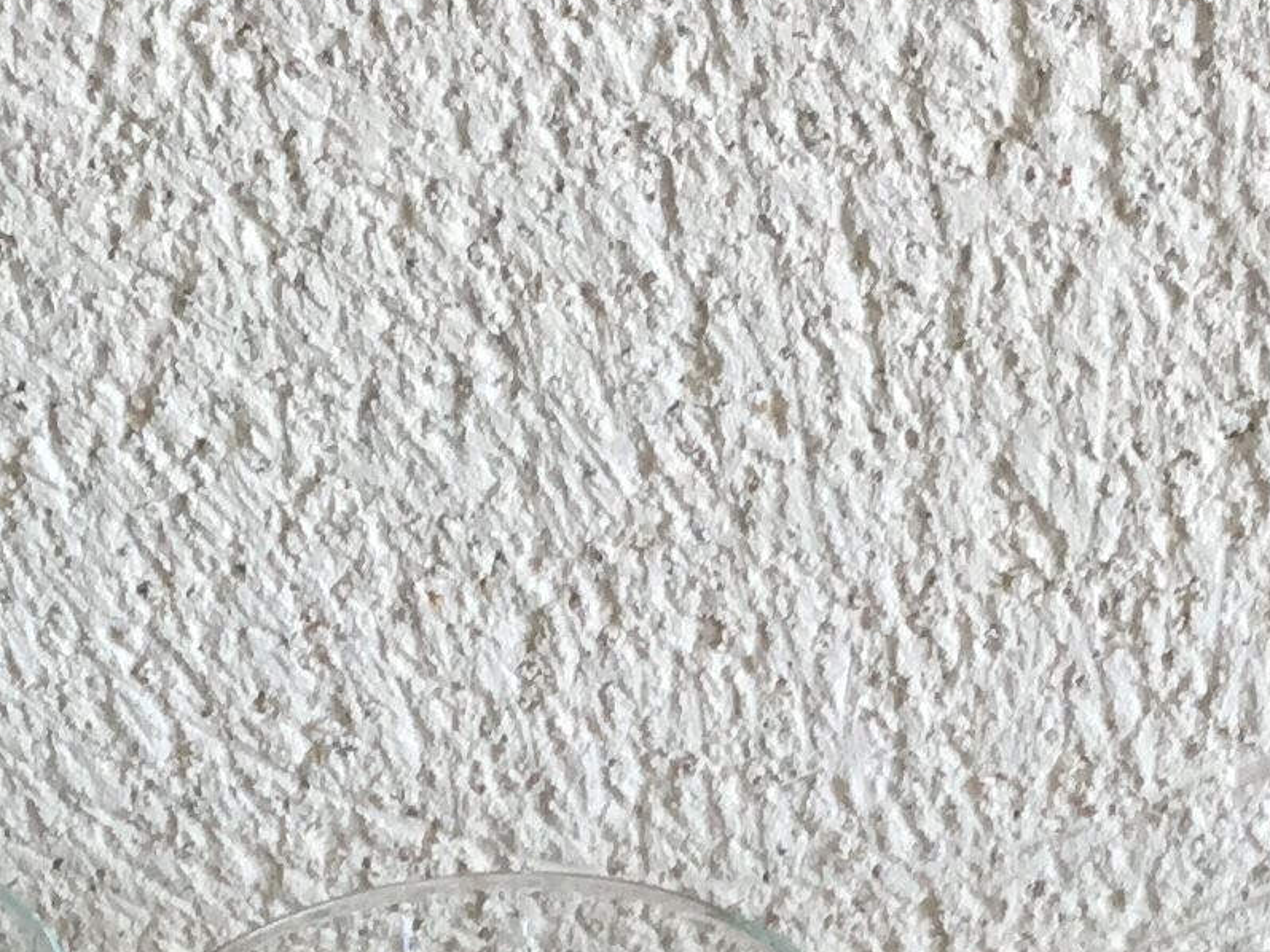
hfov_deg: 15.5
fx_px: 4660
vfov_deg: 10.9
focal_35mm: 127
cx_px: 714
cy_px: 1721
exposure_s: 1/50
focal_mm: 3.3
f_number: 2.4
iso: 32
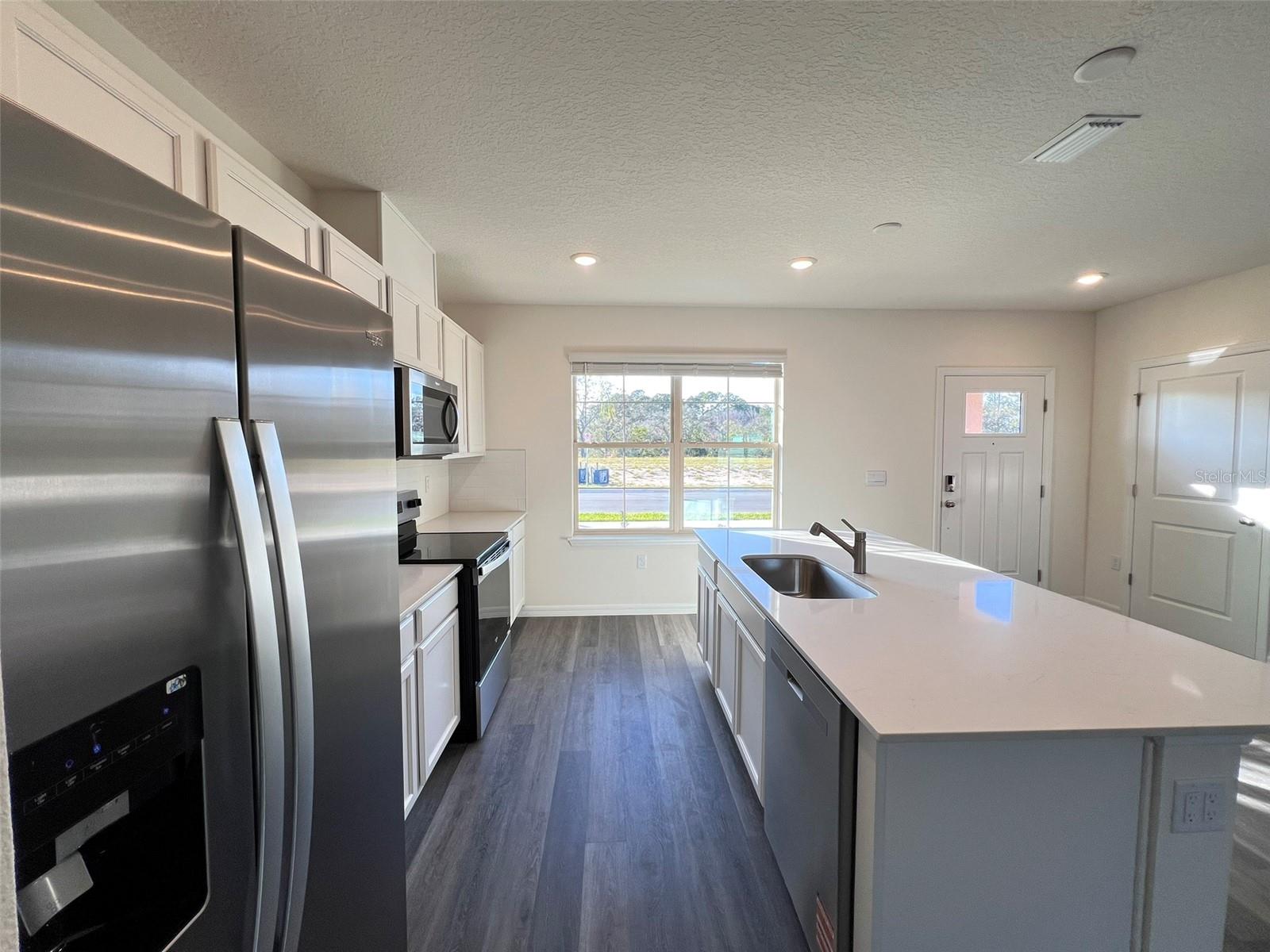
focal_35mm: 13
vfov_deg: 89.9
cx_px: 635
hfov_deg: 106.2
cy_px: 476
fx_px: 477
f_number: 1.8
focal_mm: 1.57
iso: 64
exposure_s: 1/120
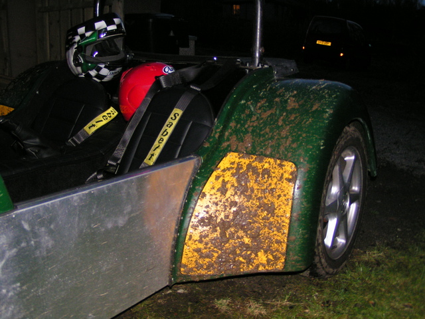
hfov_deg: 49.0
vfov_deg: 37.7
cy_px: 160
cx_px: 212
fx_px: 467
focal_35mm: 38
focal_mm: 5.8
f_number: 2.8
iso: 200
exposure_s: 1/40
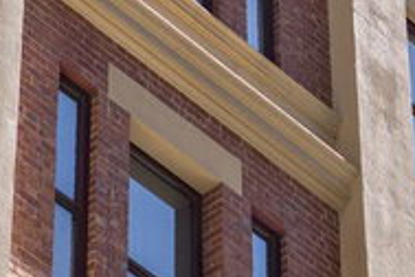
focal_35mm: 266
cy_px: -70
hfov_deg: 7.7
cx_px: 424
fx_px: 3066
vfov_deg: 5.1
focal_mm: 105
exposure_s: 1/500
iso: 125
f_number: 5
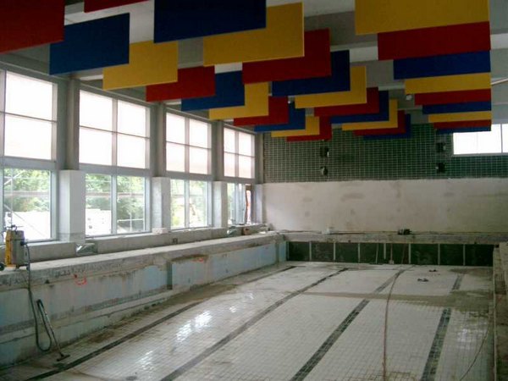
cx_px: 254
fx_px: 543
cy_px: 190
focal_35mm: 37
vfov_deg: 38.7
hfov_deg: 50.1
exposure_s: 1/200
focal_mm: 7.6
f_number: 2.6
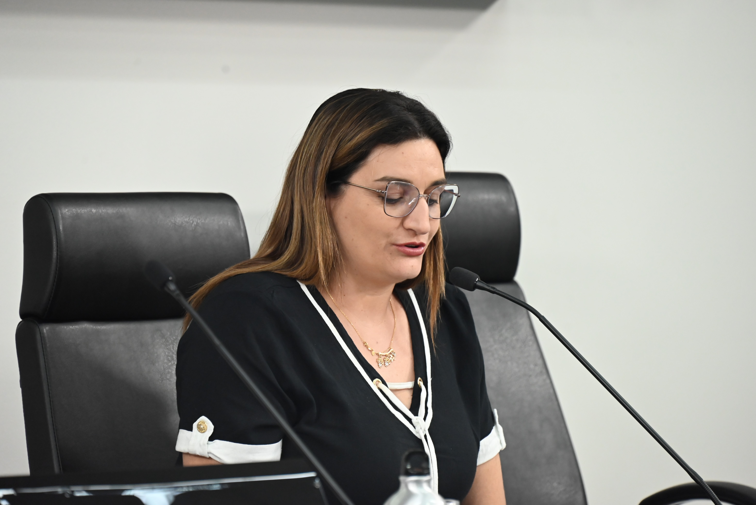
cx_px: 378
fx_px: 4201
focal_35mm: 200
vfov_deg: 6.9
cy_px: 252
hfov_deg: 10.3
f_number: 6.3
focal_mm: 200
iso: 3200
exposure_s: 1/200
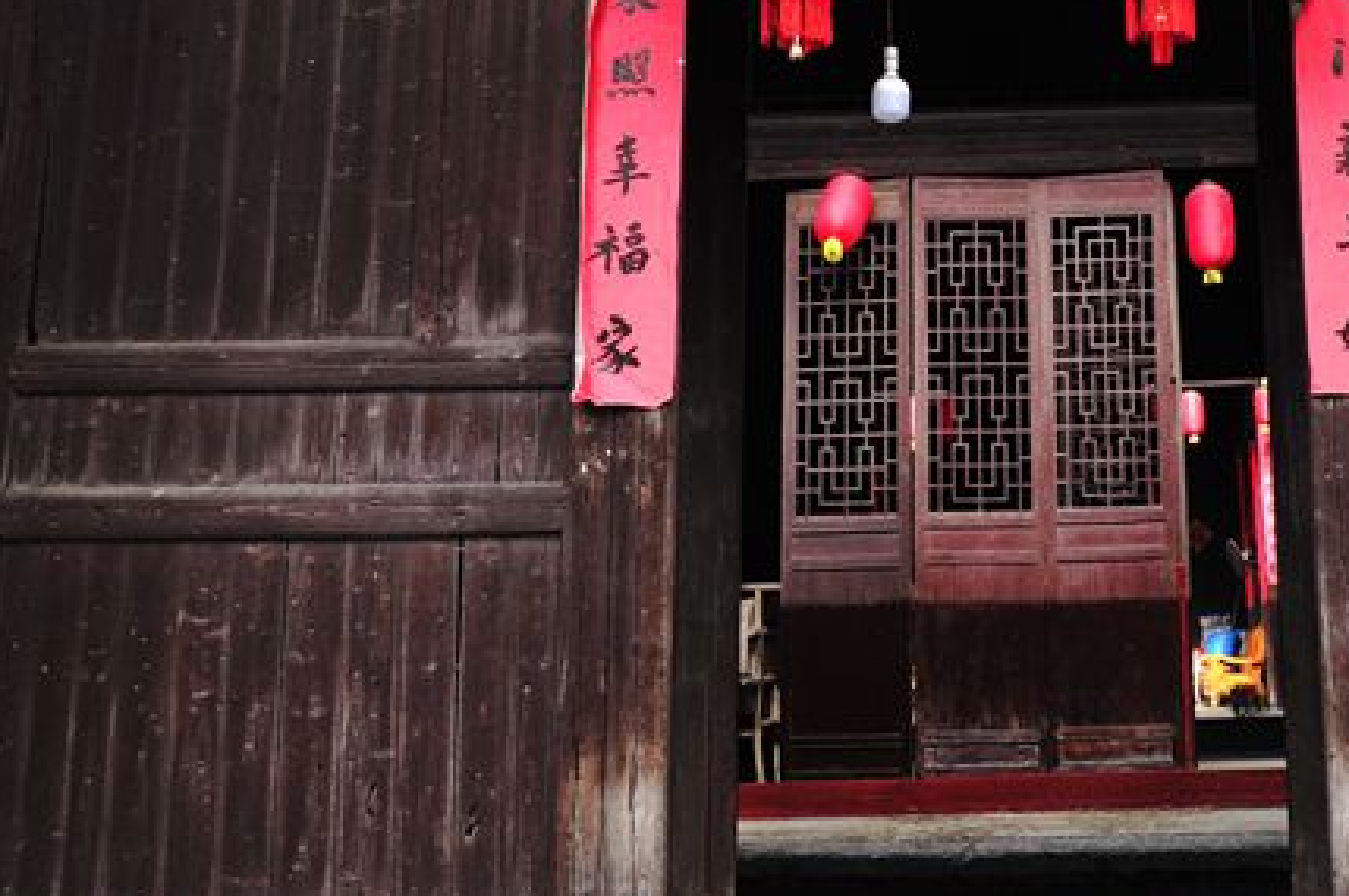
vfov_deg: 23.2
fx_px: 2096
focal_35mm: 56
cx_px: 1006
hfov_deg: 34.9
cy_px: 20
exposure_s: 1/30
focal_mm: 24
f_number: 8
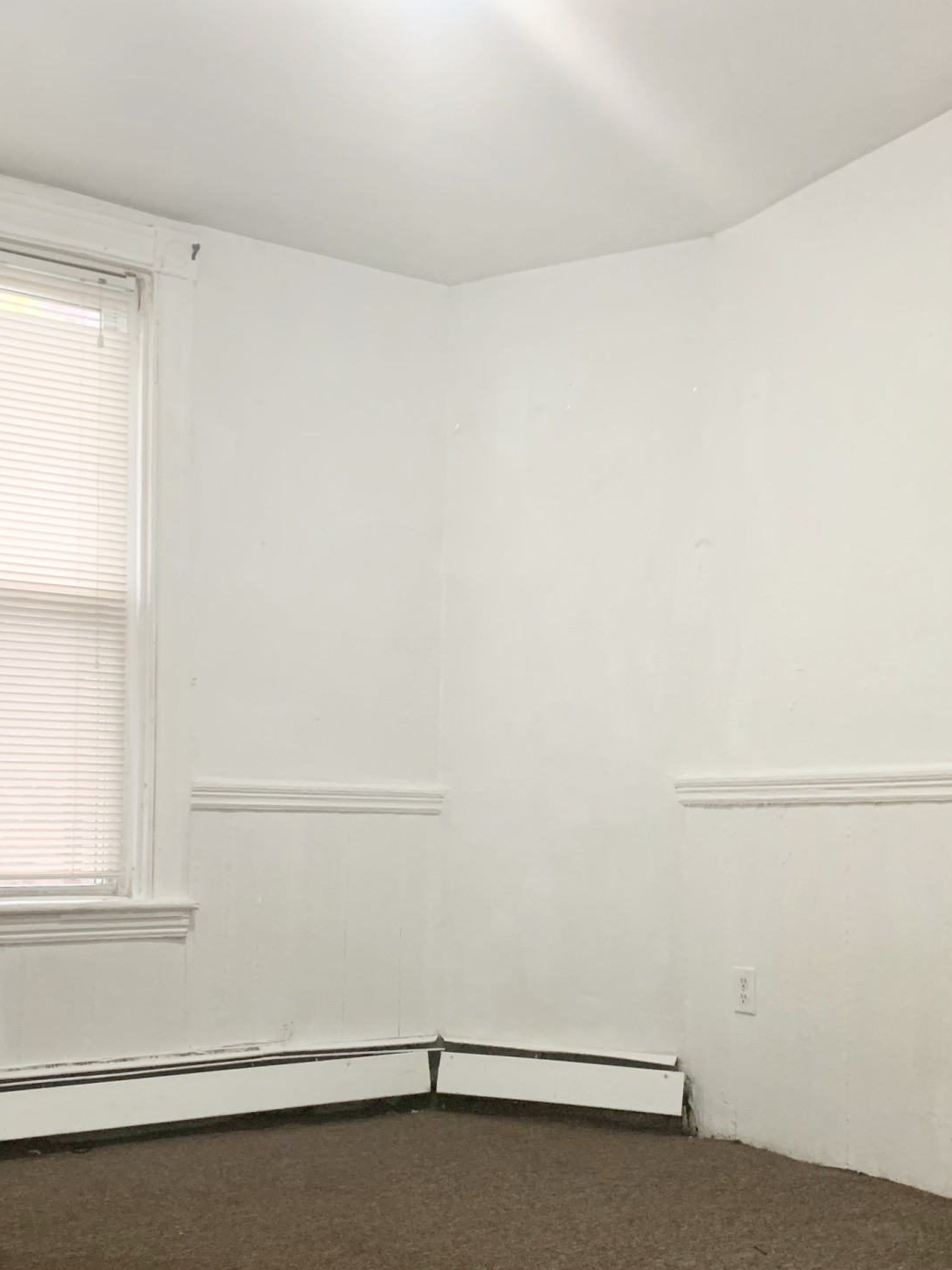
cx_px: 392
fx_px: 1357
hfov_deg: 38.5
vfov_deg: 49.6
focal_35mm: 37
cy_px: 796
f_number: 1.8
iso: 200
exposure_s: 1/60
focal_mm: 4.25
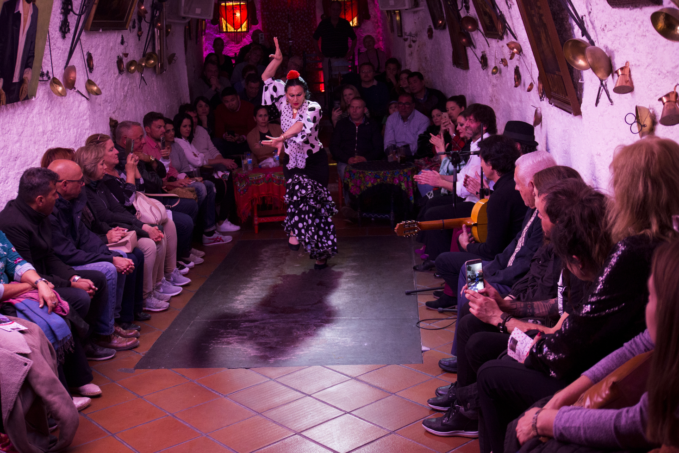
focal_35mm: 39
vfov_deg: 34.2
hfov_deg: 49.6
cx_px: 340
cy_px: 226
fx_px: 736
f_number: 2.8
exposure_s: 1/250
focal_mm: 26
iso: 800
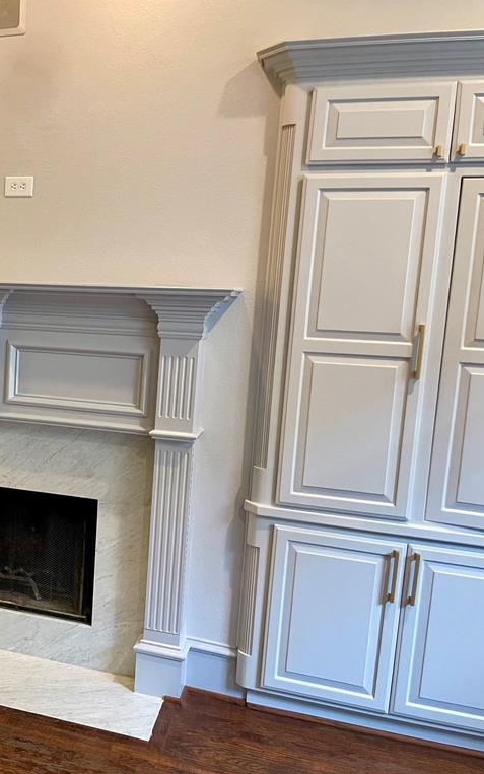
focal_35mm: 37
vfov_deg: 52.7
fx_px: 781
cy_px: 385
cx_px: -7
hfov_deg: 31.6
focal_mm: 4.2
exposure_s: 1/60
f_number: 1.6
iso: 160
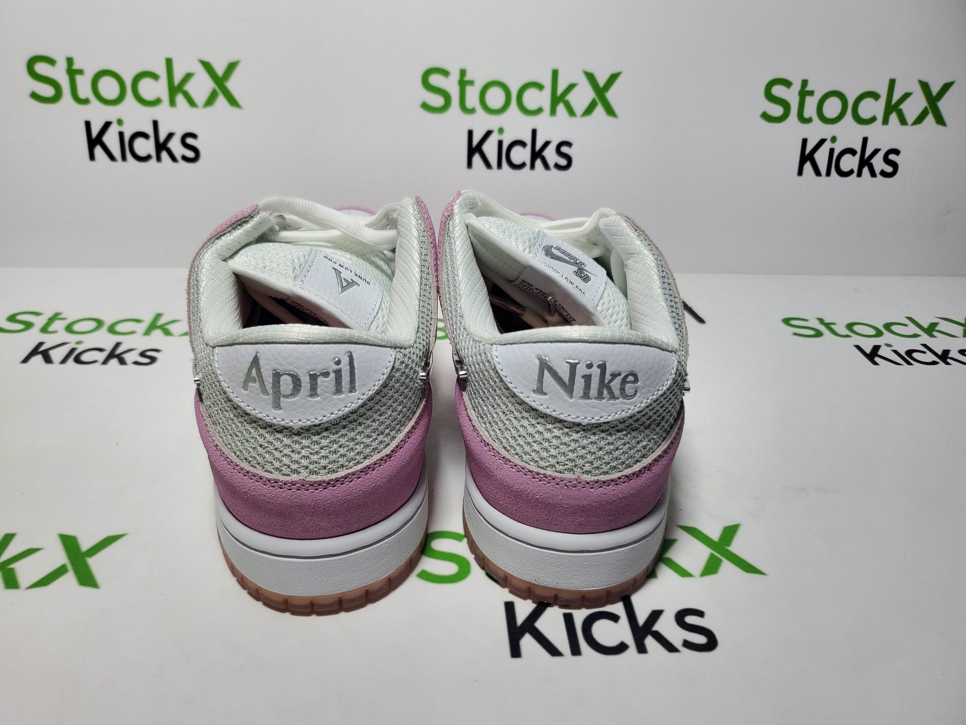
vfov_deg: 53.1
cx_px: 483
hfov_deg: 67.3
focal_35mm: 26
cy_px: 362
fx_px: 726
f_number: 1.5
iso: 50
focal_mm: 4.3
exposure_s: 1/638
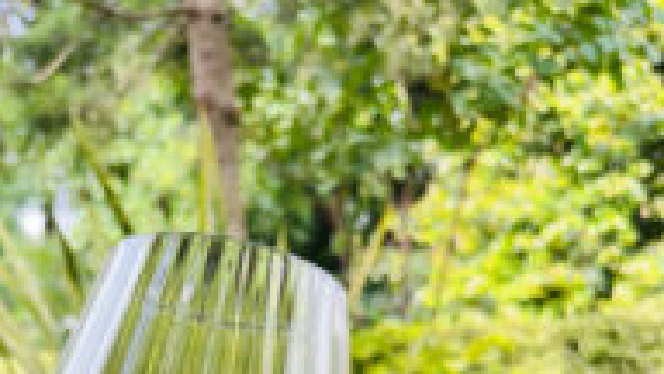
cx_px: 176
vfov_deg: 17.0
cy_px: 661
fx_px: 1039
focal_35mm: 59
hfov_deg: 34.8
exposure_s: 1/443
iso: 50
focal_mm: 5.1
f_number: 1.6
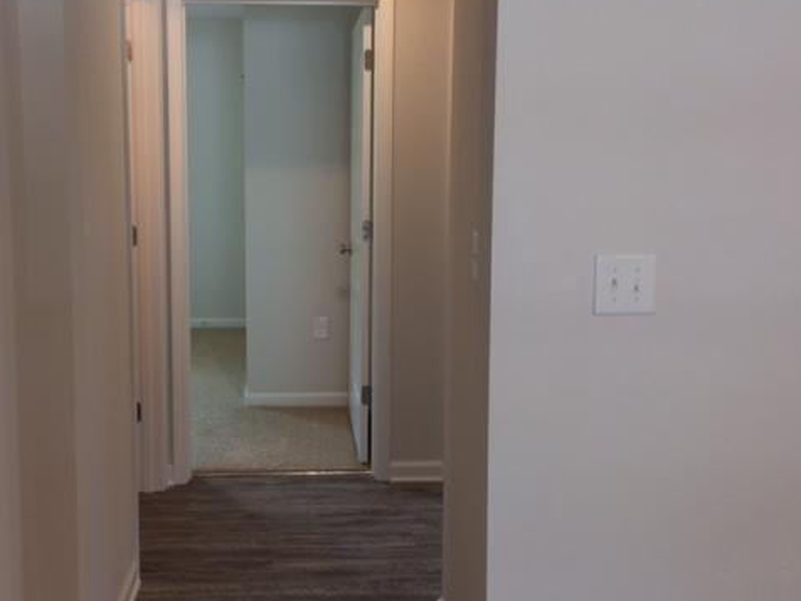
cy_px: 249
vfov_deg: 36.7
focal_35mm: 39
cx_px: 320
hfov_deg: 47.6
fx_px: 902
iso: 40
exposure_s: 1/30
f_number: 2.2
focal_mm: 4.15
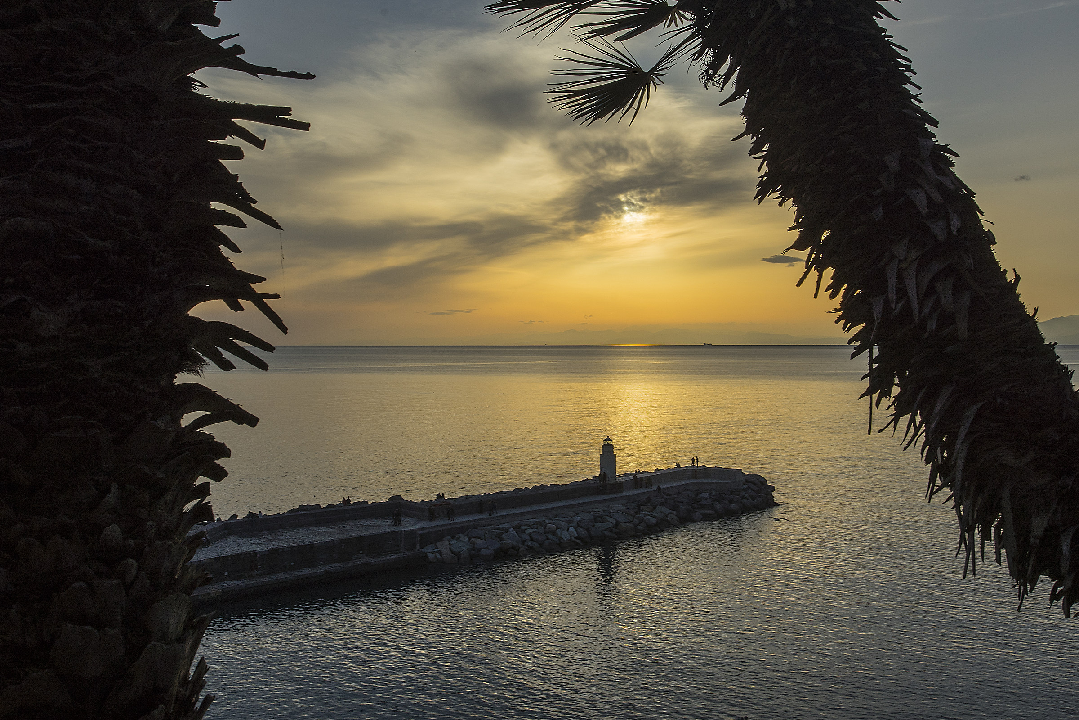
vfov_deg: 35.9
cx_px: 540
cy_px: 360
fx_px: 1109
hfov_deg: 51.9
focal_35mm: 37
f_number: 18
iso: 100
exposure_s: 1/250
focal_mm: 25
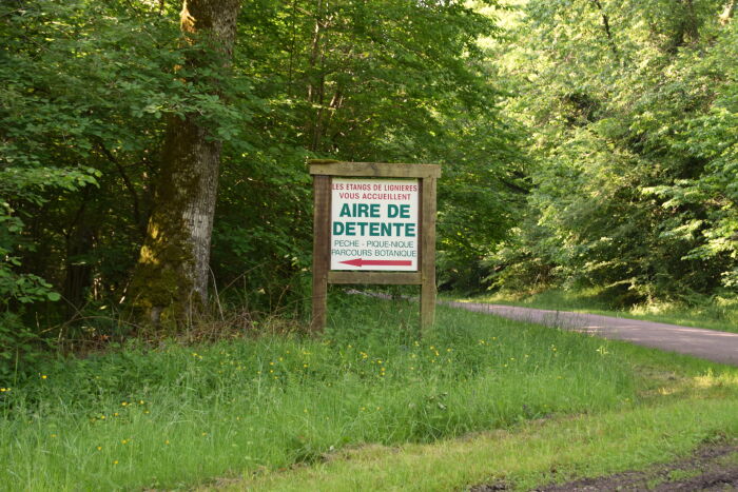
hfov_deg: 29.2
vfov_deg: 19.7
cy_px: 246
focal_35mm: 69
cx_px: 369
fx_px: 1415
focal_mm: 46
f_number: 5
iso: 400
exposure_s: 1/100
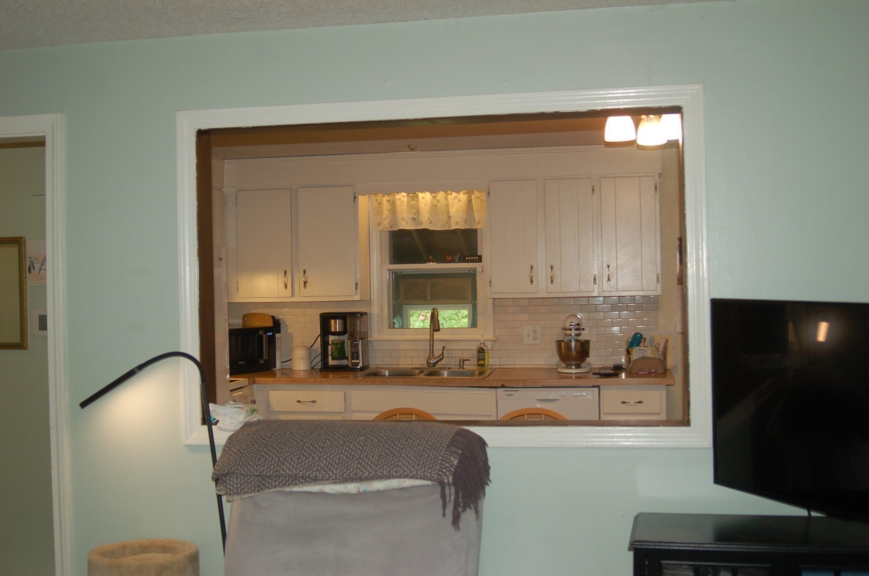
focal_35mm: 42
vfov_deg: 31.8
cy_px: 288
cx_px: 434
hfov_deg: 46.5
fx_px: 1012
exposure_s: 1/60
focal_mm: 28
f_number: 3.3
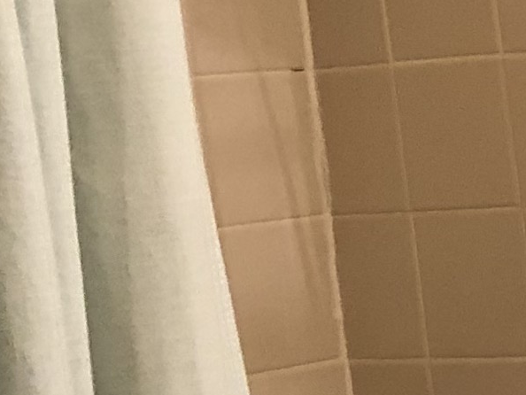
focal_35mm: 190
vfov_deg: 7.8
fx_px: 2888
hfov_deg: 9.4
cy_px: 430
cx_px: 1188
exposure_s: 1/15
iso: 50
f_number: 1.8
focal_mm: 3.99
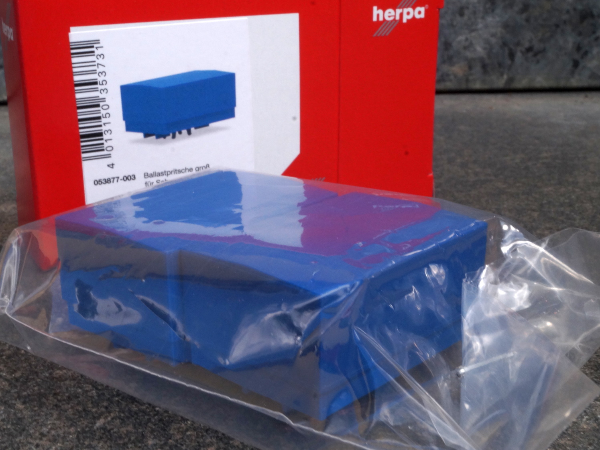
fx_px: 936
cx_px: 305
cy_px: 251
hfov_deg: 35.5
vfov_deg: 27.0
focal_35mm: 54
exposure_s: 1/60
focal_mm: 28
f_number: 25
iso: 500
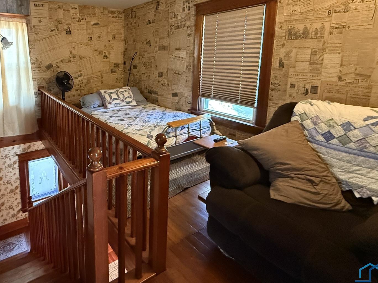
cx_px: 115
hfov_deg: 75.5
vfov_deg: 61.8
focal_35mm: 21
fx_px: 229
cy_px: 93
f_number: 2.2
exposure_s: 1/60
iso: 1000
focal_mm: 2.22
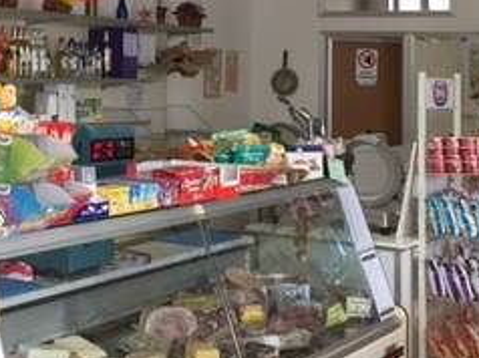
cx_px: 87
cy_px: -16
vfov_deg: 18.3
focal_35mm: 78
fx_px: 1078
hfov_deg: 24.6
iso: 64
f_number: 2.2
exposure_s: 1/33
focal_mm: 4.15
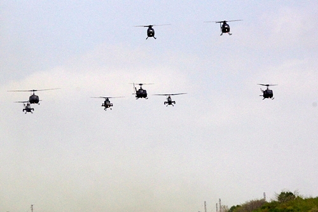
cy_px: 106
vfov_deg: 4.6
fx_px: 2649
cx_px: 159
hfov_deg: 6.9
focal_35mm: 300
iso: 800
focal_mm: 200
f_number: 13
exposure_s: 1/2500
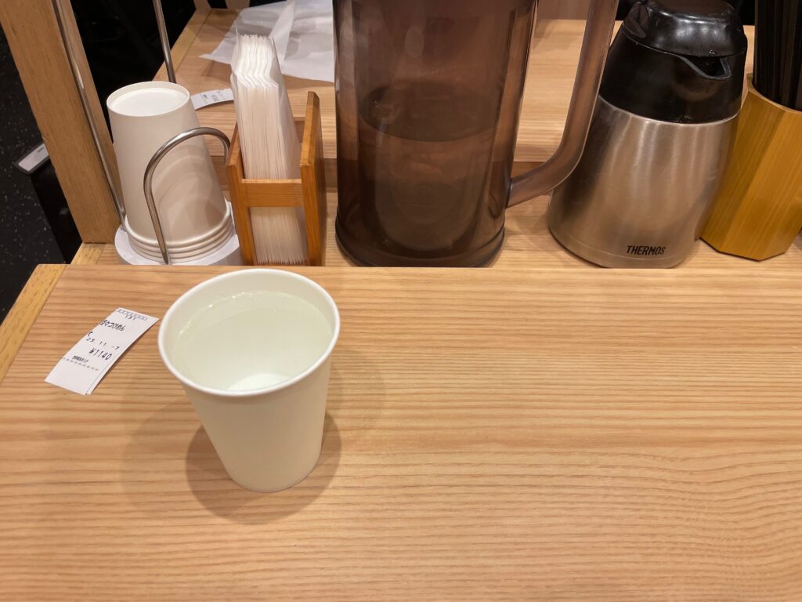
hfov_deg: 67.3
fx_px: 602
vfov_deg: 53.1
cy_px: 301
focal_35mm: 26
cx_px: 401
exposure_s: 1/121
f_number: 1.6
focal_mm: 4.2
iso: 100
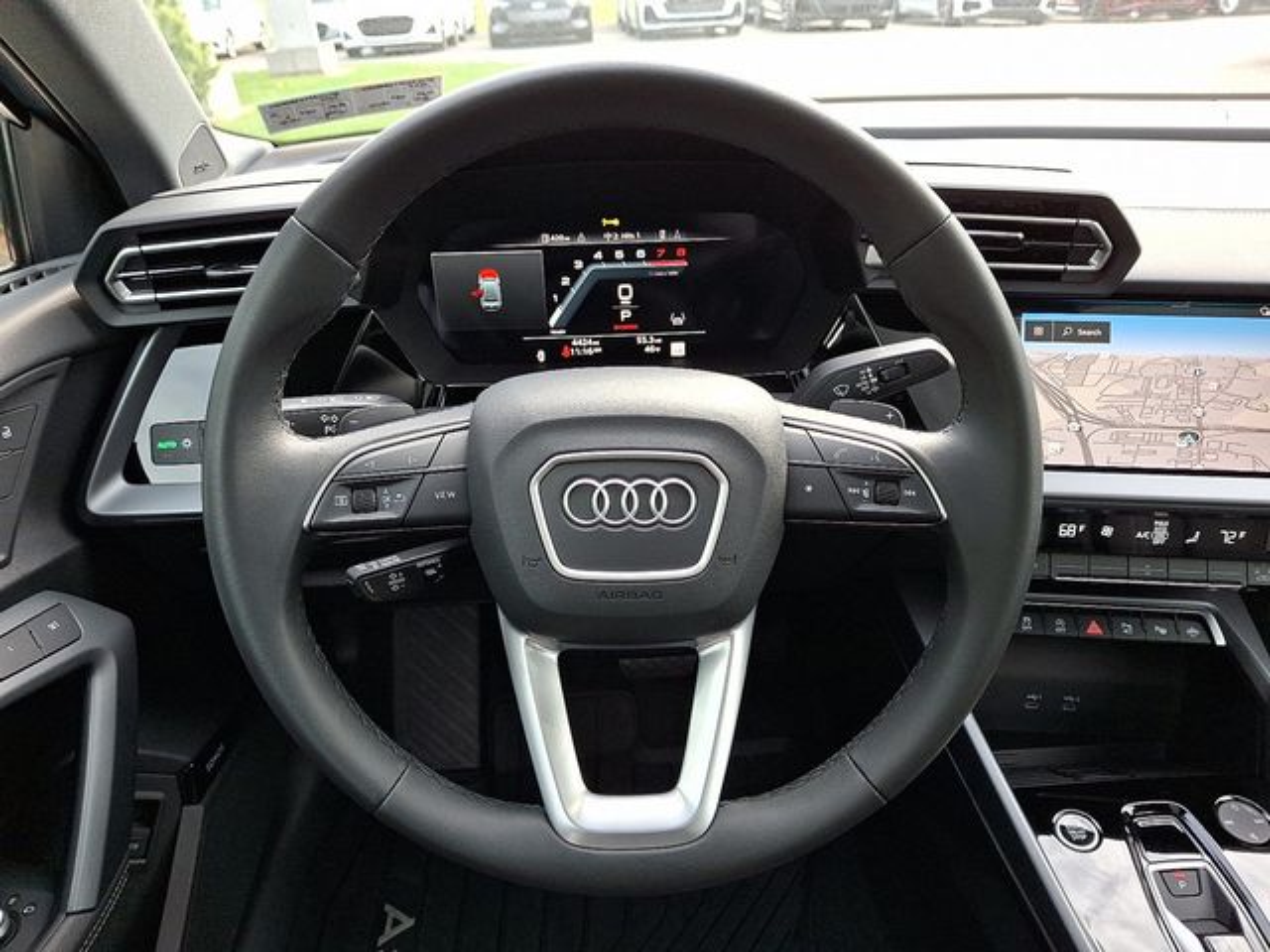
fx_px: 917
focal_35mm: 25
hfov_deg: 69.4
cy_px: 476
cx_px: 635
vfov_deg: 54.9
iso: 41
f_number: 1.8
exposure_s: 1/100
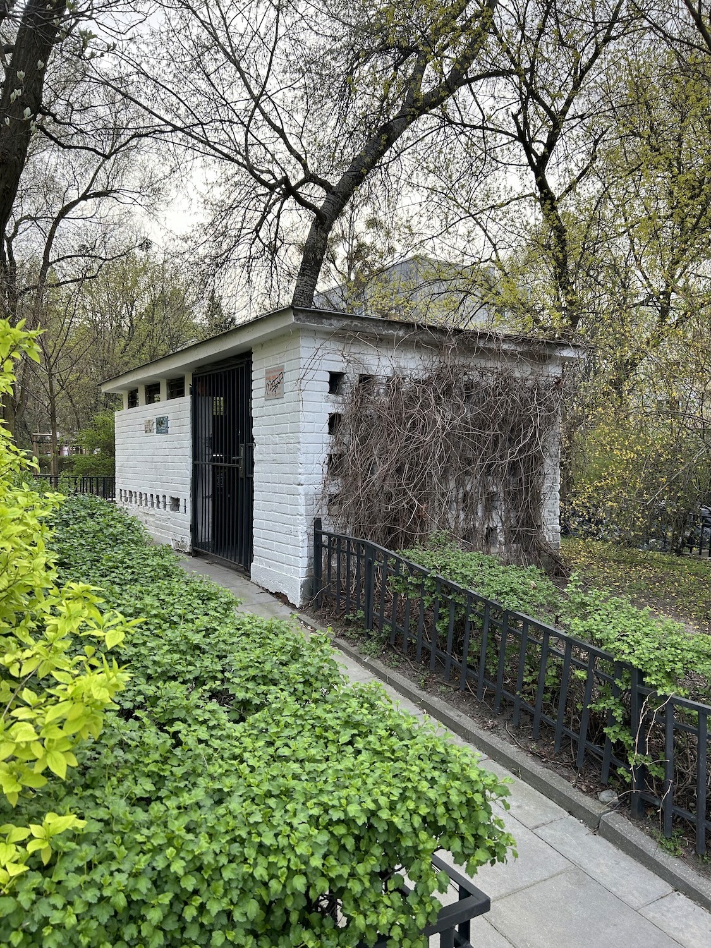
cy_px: 474
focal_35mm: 26
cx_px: 356
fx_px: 712
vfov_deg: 67.3
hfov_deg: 53.1
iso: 50
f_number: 1.5
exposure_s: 1/172
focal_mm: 5.7
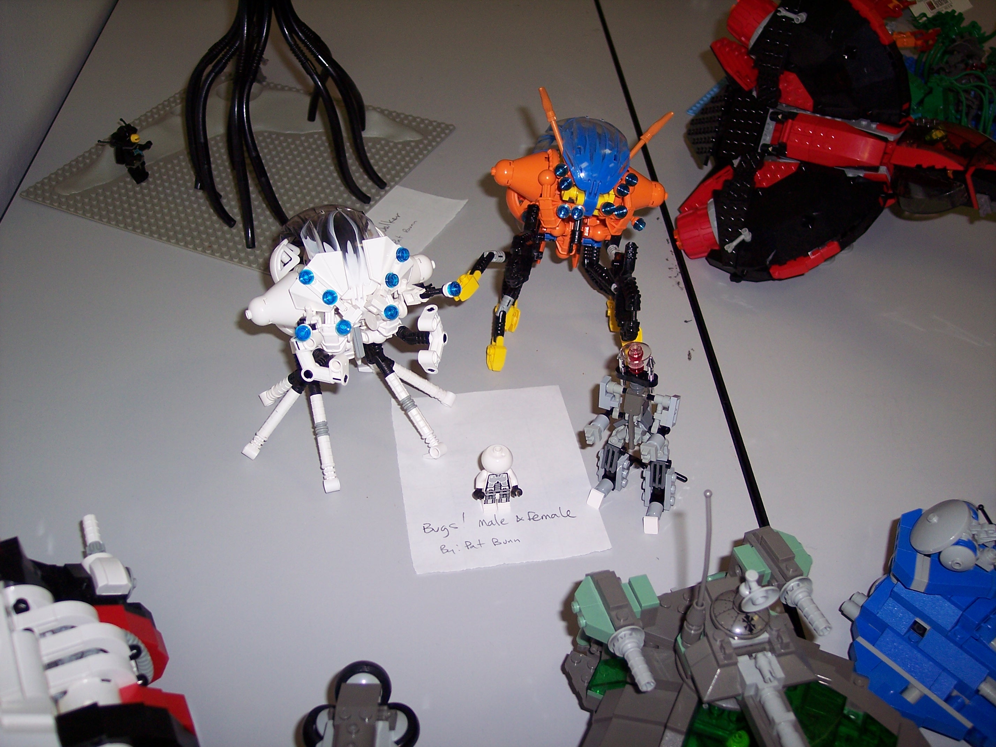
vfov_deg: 36.8
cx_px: 498
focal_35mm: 39
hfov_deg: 47.9
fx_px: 1122
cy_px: 374
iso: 100
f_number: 2.8
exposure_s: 1/60
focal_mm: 8
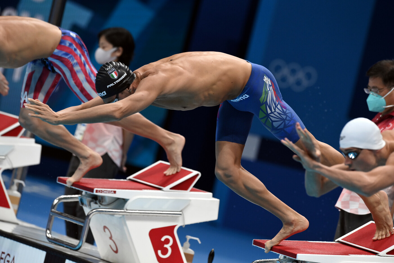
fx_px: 4377
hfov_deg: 5.2
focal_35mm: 400
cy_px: 132
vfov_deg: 3.4
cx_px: 197
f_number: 5
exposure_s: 1/2500
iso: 4000
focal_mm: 400
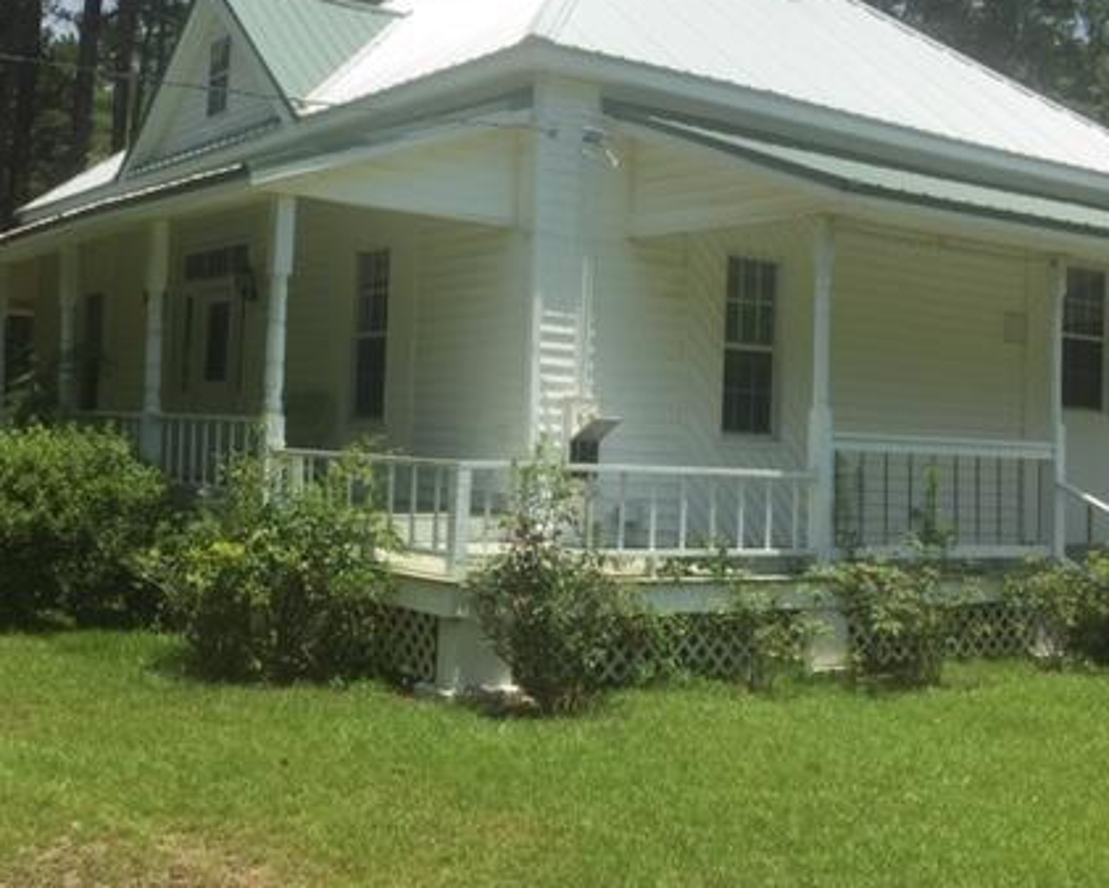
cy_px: 340
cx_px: 456
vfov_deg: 34.7
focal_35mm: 43
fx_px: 1412
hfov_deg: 42.7
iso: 32
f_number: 2.2
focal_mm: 4.15
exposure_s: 1/2475
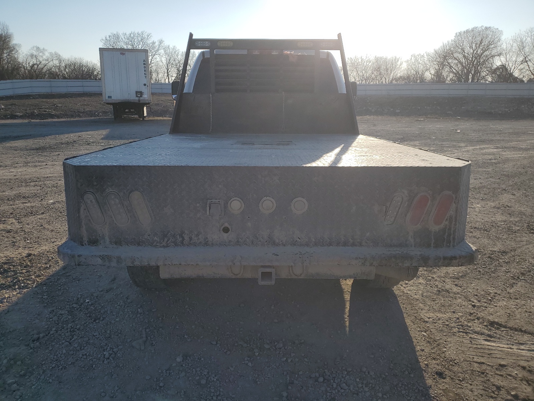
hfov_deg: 67.3
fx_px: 401
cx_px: 267
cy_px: 200
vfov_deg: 53.1
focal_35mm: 26
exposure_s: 1/5000
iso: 50
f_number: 1.5
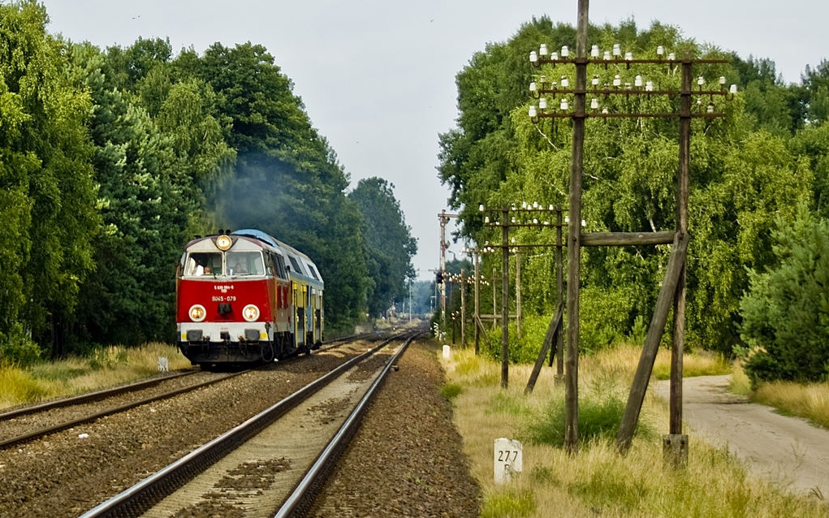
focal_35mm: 138
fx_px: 3118
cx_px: 415
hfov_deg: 15.1
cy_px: 254
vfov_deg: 9.5
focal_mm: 90
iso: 100
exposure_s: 1/200
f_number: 5.6
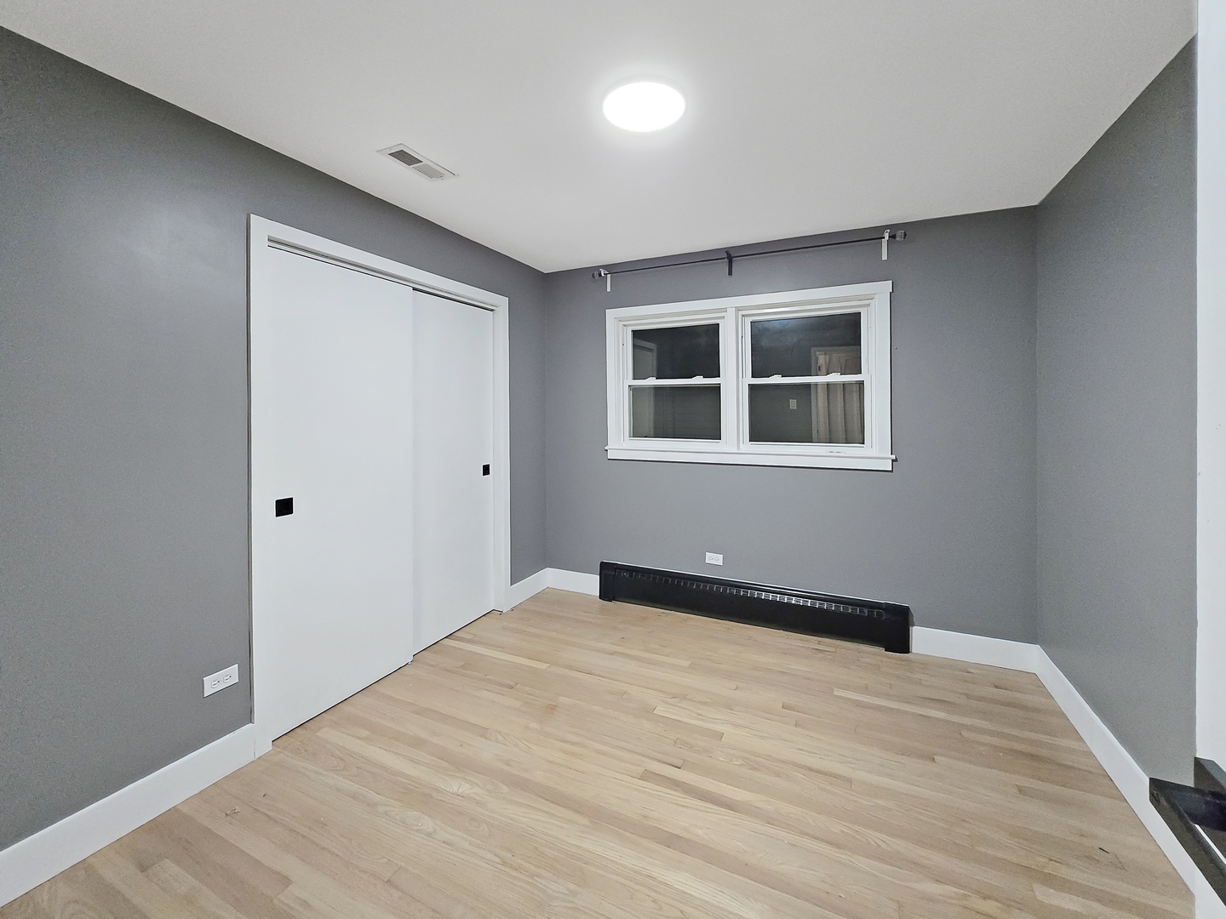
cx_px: 613
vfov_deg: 89.9
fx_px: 460
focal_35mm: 13
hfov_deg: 106.2
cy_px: 460
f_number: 2.2
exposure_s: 1/60
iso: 500
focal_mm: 1.7
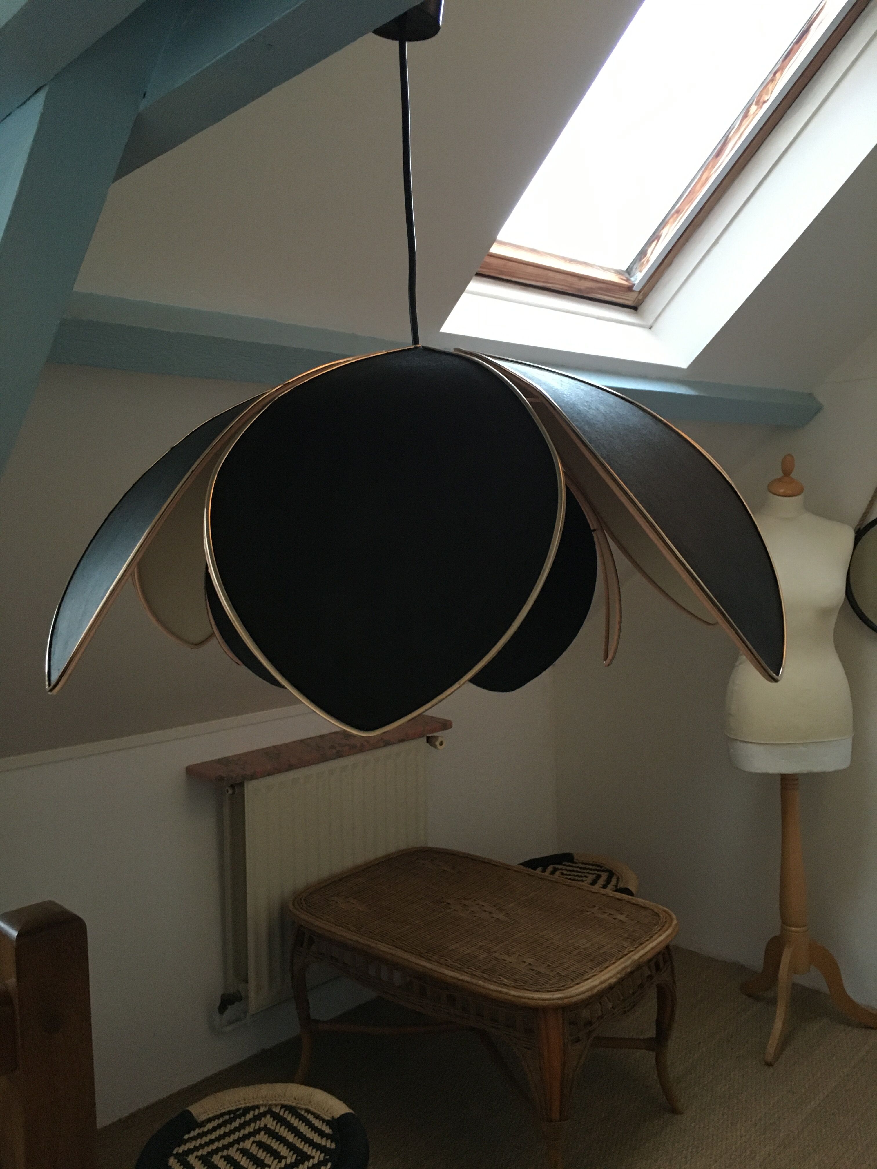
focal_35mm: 29
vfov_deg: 61.7
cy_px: 584
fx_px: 980
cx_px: 438
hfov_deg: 48.2
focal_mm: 4.15
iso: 200
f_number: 2.2
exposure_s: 1/20
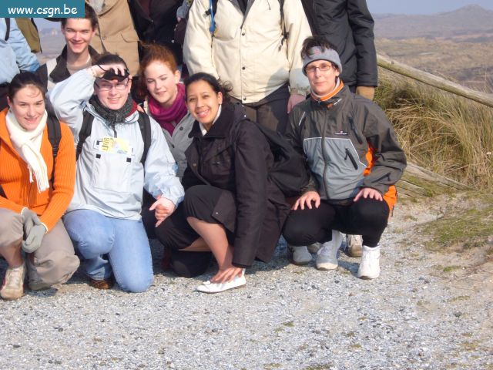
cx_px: 246
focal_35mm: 102
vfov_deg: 14.5
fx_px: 1453
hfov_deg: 19.3
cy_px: 185
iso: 80
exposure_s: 1/250
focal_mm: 16.8
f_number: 5.6
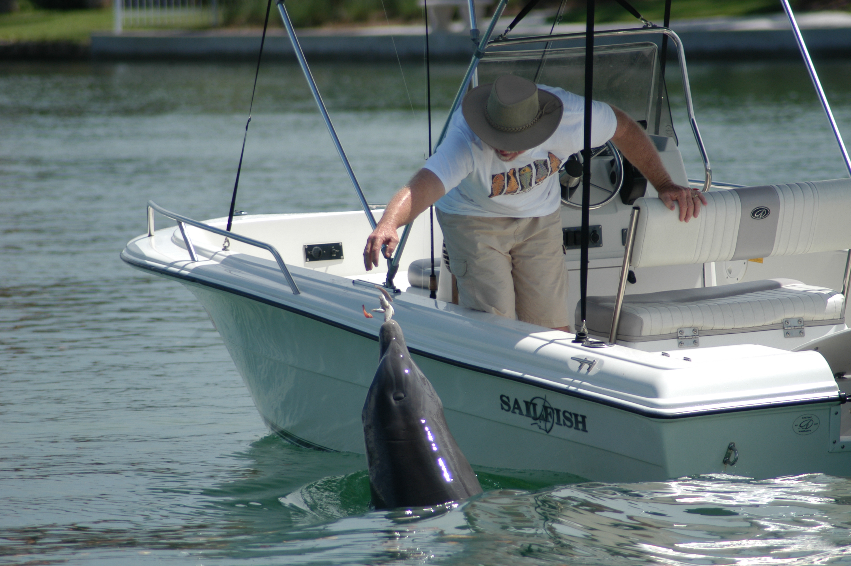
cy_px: 283
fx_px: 10628
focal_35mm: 450
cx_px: 426
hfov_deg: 4.6
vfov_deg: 3.0
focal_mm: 300
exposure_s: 1/1000
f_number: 5.6
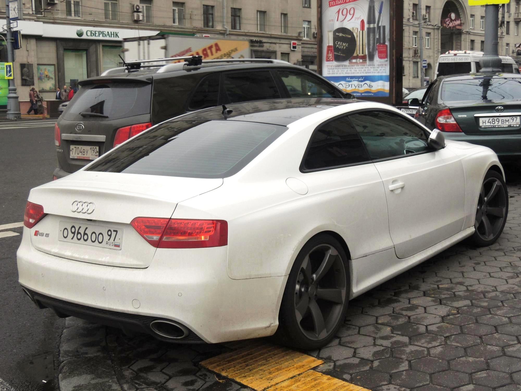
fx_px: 707
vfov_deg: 30.9
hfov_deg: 40.4
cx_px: 260
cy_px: 196
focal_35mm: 47
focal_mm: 8.3
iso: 100
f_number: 3.5
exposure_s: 1/125
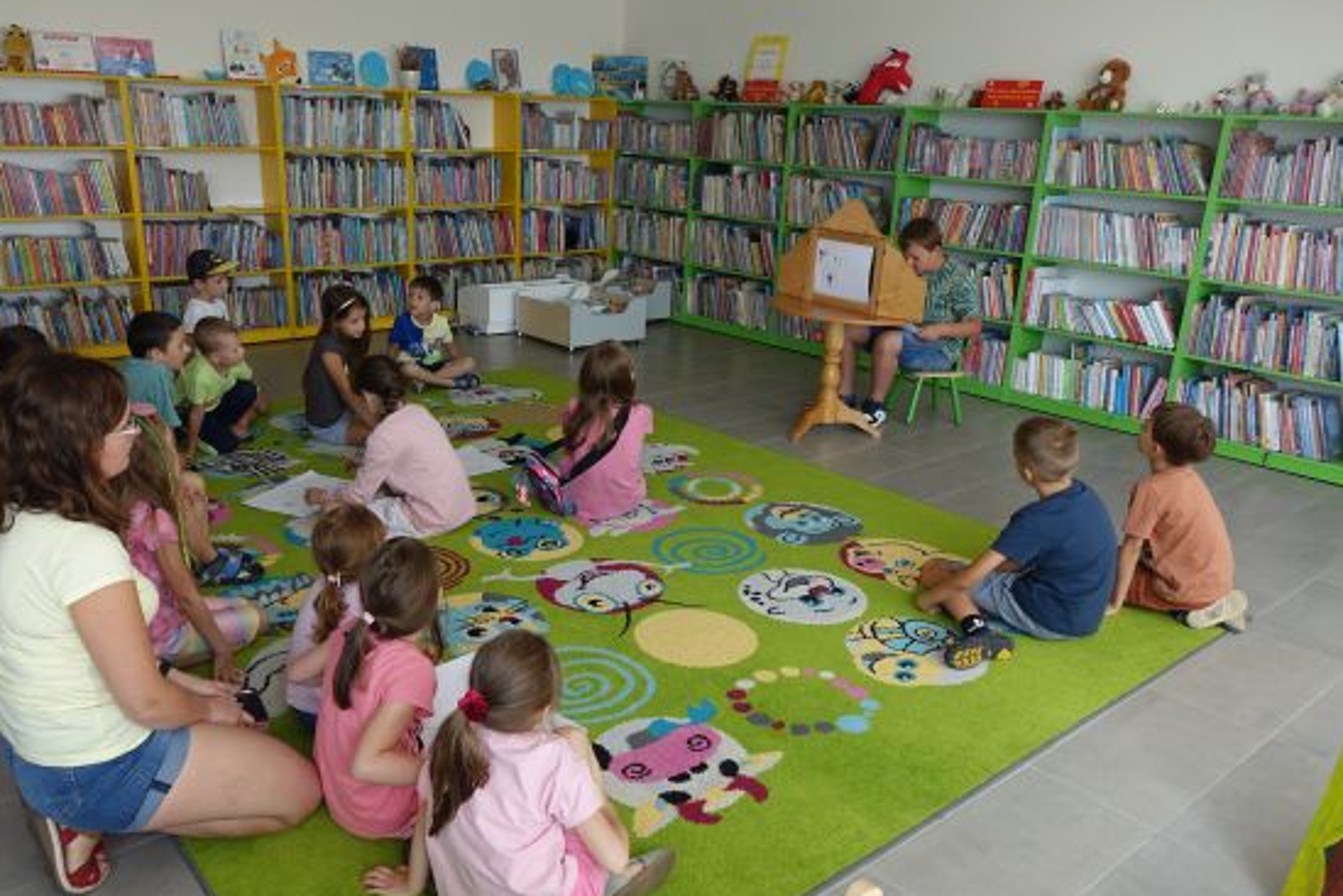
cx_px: 609
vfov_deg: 46.4
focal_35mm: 28
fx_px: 1044
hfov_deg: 65.3
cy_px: 486
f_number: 2.8
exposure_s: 1/160
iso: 125
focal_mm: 8.8
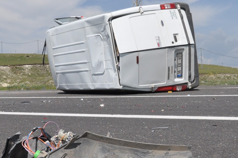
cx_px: 167
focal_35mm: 75
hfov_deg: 26.8
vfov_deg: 18.1
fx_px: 495
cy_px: 87
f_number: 13
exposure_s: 1/640
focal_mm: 22
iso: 400
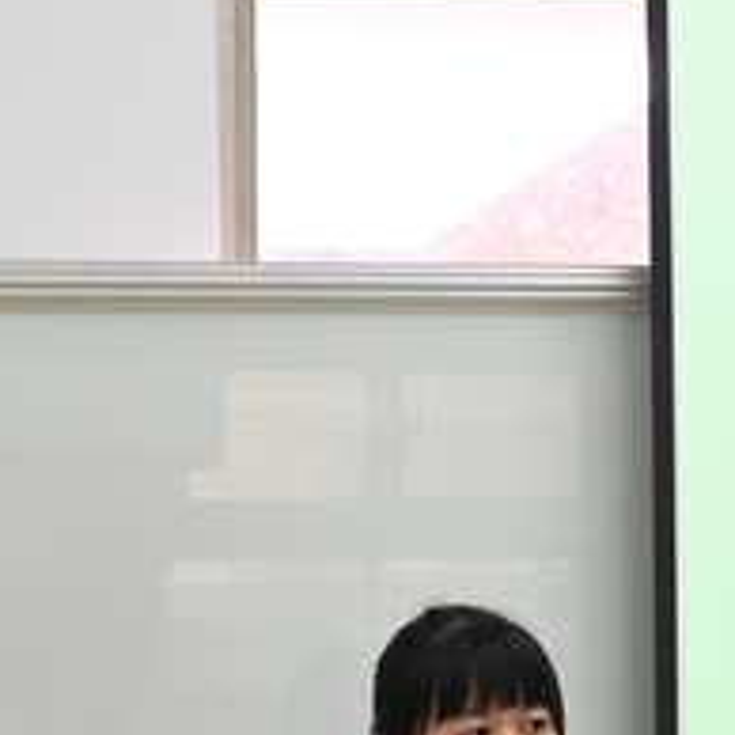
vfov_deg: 10.0
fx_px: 4204
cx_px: 1046
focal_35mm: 175
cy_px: 593
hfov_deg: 9.7
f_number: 5.6
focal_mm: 38
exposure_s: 1/125
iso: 3200
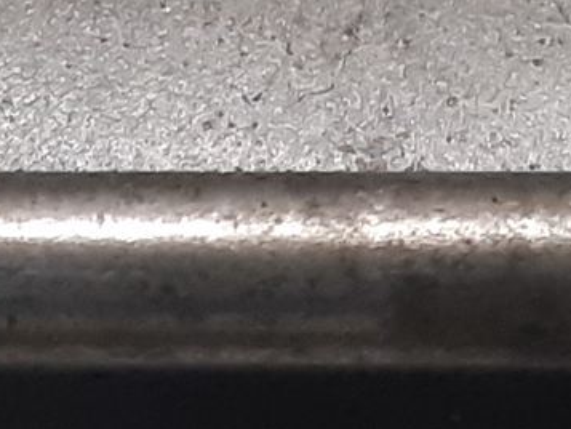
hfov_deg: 12.7
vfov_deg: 9.5
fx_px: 2459
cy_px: 781
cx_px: -224
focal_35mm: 149
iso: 160
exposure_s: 1/50
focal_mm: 3.93
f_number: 1.7
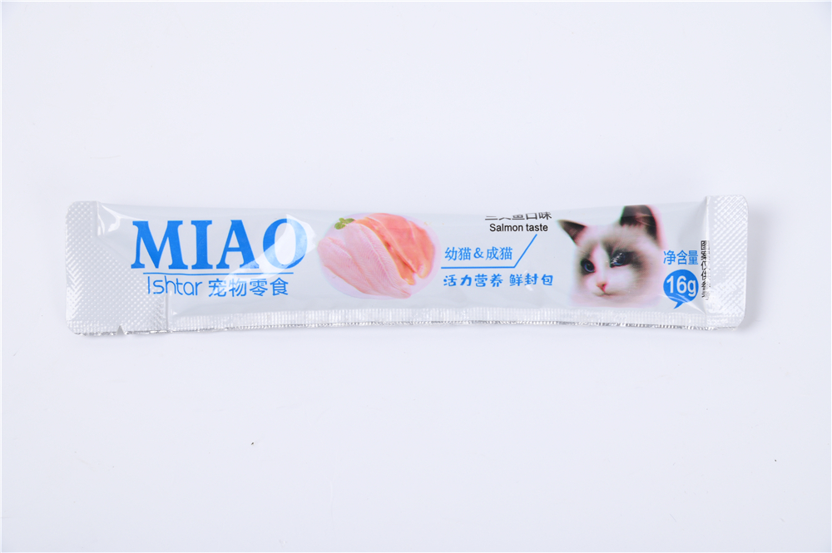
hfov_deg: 20.4
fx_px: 2309
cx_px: 416
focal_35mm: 100
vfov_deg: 13.7
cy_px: 276
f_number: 11
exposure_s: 1/125
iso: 125
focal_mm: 100
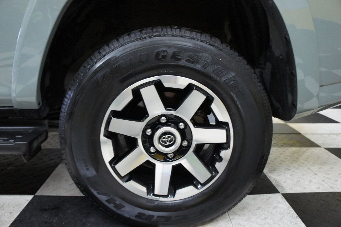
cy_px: 114
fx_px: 256
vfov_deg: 47.9
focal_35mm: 27
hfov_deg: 67.4
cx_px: 170
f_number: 3.5
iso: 1600
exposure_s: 1/60
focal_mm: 18
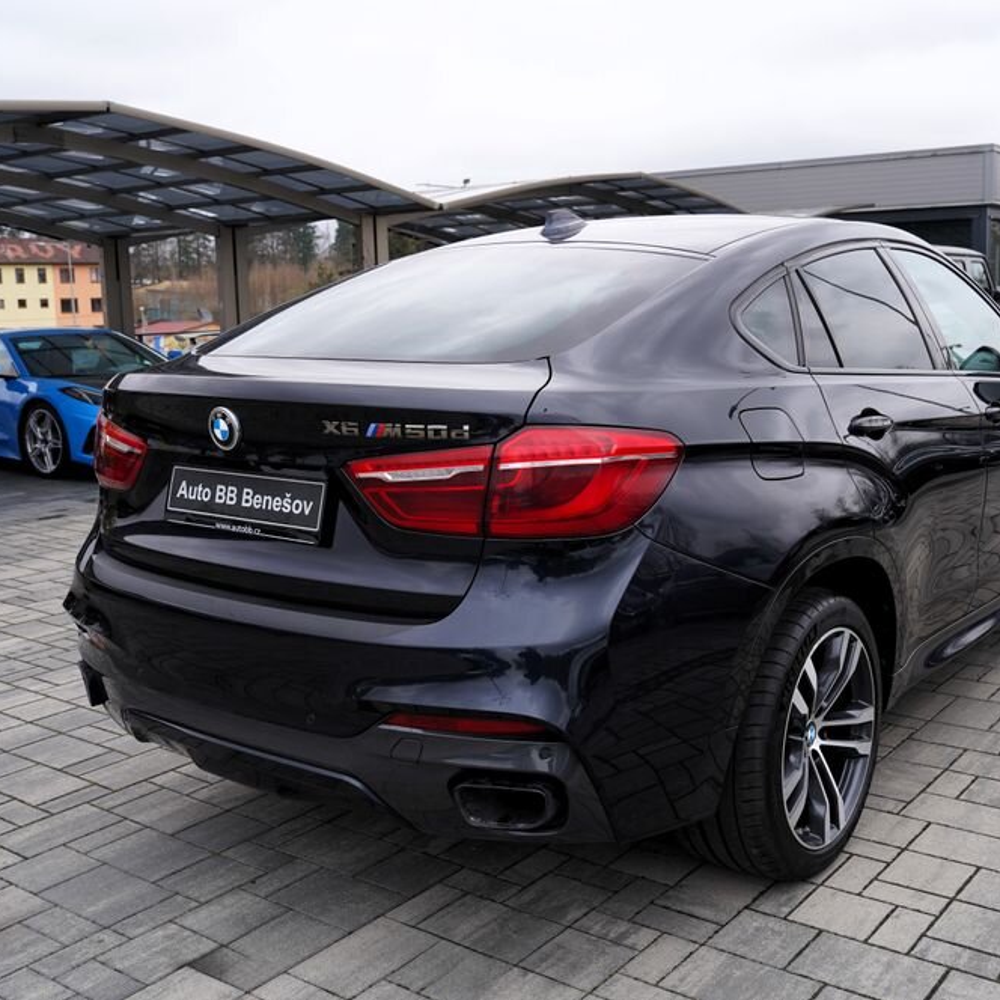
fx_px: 1242
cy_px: 489
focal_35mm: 38
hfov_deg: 43.7
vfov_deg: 43.9
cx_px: 593
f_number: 5.6
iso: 100
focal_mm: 29
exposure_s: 1/125
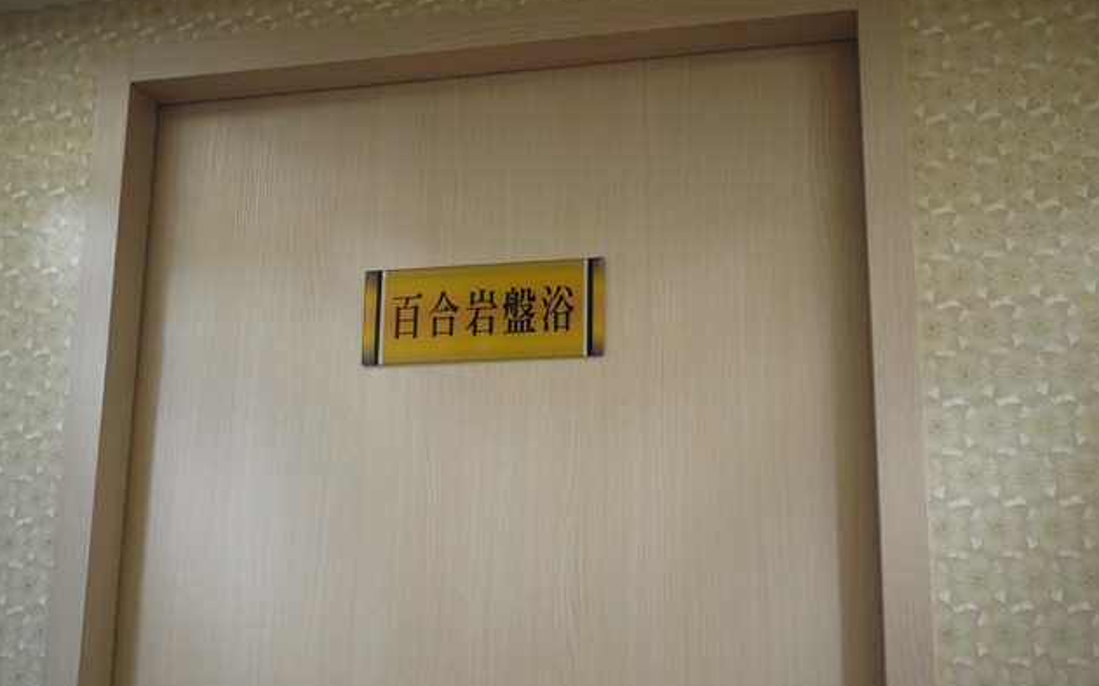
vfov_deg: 29.8
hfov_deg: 46.2
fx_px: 1288
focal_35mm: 43
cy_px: 406
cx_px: 552
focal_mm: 20
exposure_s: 1/100
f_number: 1.7
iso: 400
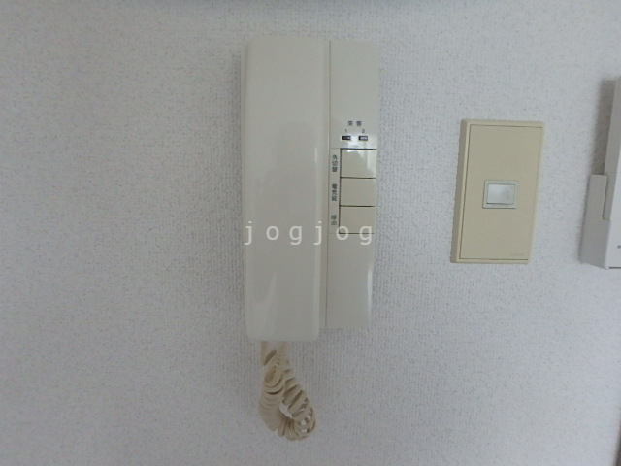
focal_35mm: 21
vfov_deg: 63.4
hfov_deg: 79.0
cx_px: 310
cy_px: 233
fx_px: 377
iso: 640
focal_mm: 3.7
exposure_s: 1/30
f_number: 3.5
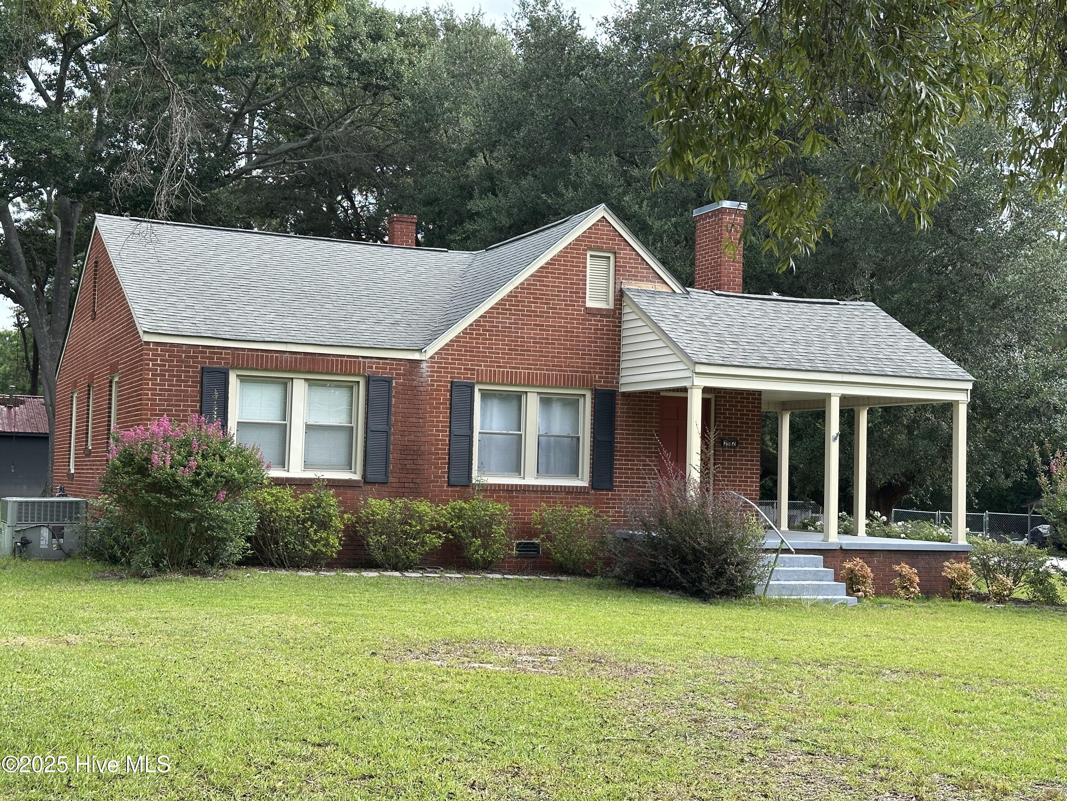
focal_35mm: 48
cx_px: 534
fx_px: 1480
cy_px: 400
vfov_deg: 30.3
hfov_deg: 39.7
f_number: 1.78
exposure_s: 1/745
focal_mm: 6.86
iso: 64
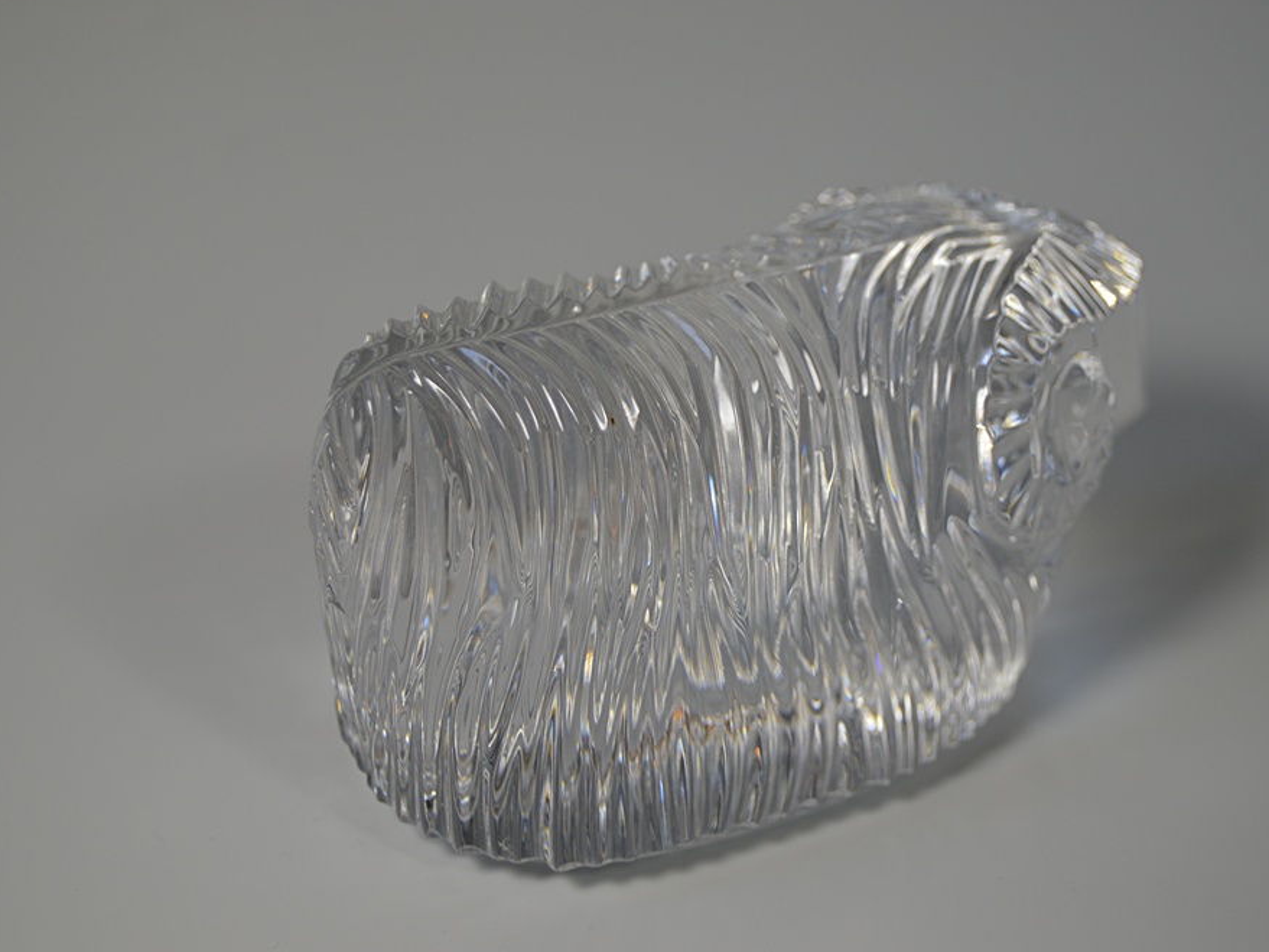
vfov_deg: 18.0
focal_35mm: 82
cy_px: 475
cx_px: 712
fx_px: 3006
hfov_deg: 23.8
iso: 140
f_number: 5.6
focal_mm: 50
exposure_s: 1/125
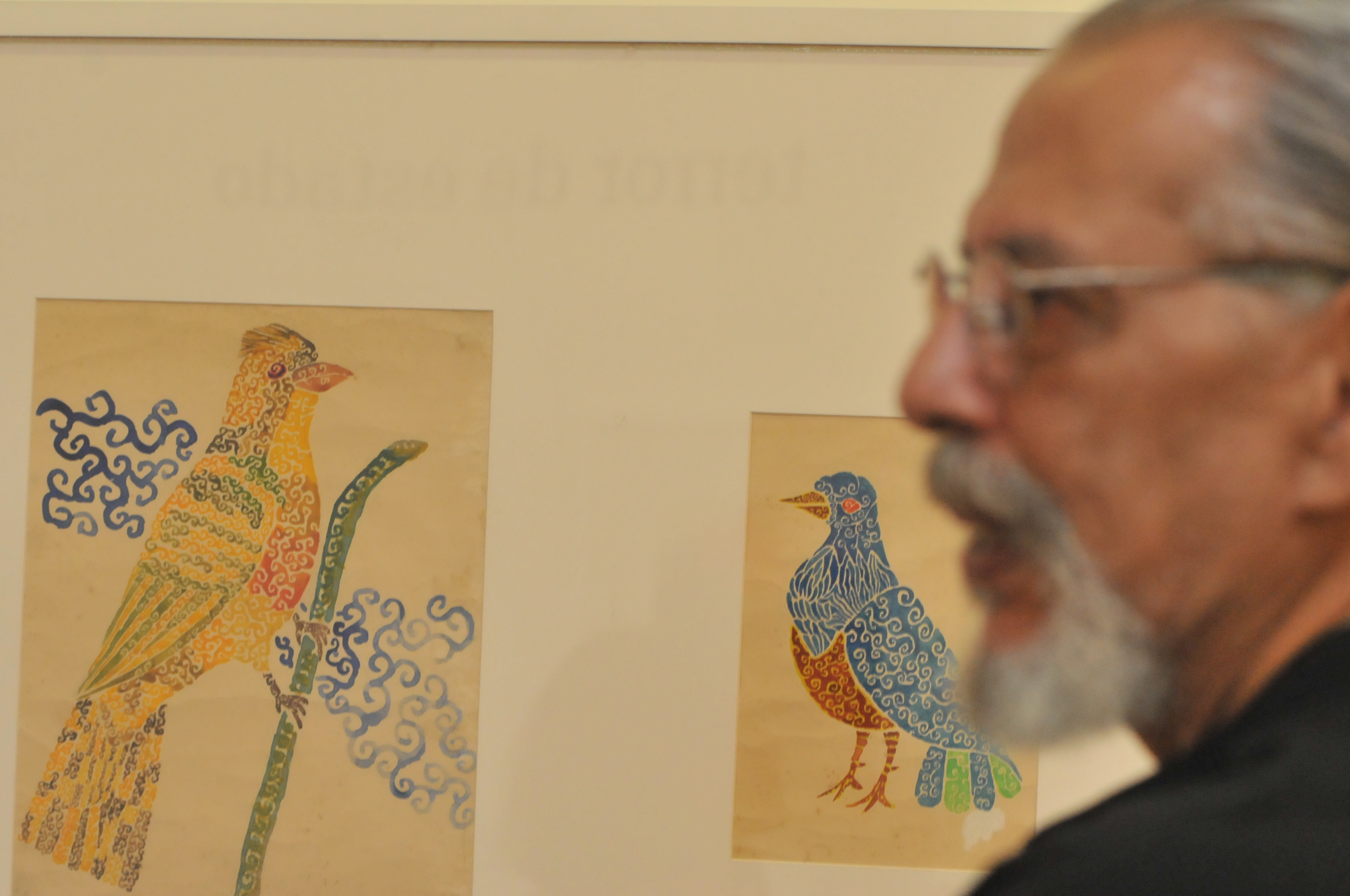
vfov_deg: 11.4
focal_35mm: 120
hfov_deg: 17.1
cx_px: 675
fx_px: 4494
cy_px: 448
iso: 1600
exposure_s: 1/80
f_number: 5.6
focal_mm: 80
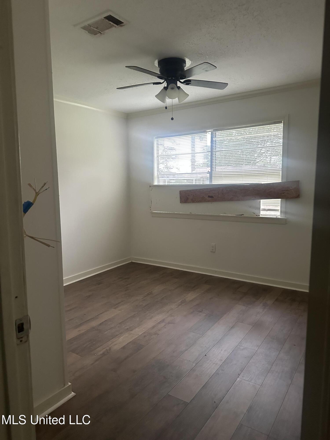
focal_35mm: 24
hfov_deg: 56.8
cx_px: 165
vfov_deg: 71.6
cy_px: 220
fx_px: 305
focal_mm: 6.86
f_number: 1.78
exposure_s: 1/60
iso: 640
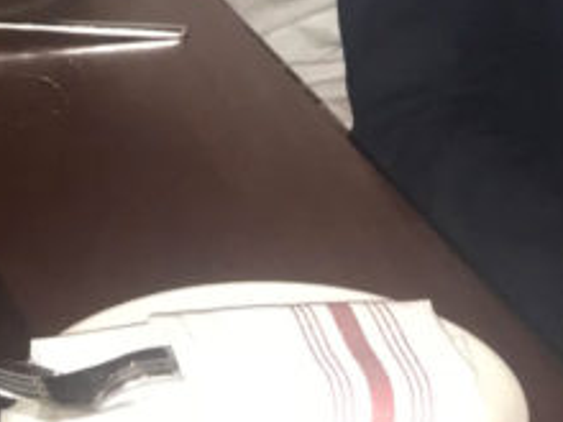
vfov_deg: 8.9
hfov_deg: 13.3
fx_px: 2423
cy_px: -609
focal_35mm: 149
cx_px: 276
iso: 100
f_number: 1.8
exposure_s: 1/16
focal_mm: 3.99
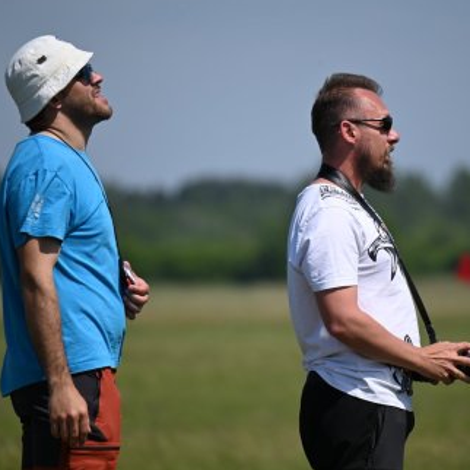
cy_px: 235
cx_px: 284
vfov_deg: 3.3
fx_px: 8065
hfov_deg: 3.3
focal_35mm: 525
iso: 320
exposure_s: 1/2000
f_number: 6.3
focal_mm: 400
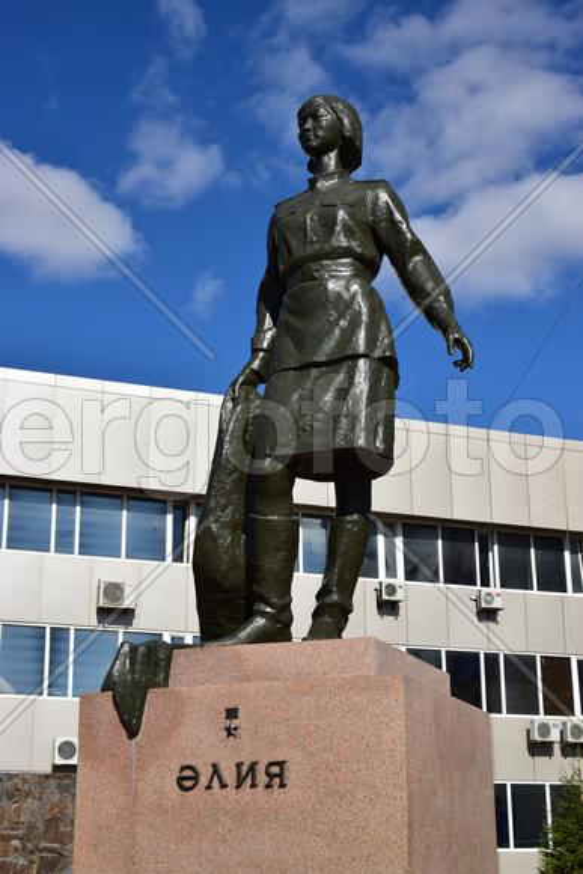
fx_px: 1274
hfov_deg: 25.8
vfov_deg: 37.8
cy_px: 437
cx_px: 292
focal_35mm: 52
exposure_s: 1/320
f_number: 9
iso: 100
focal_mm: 35
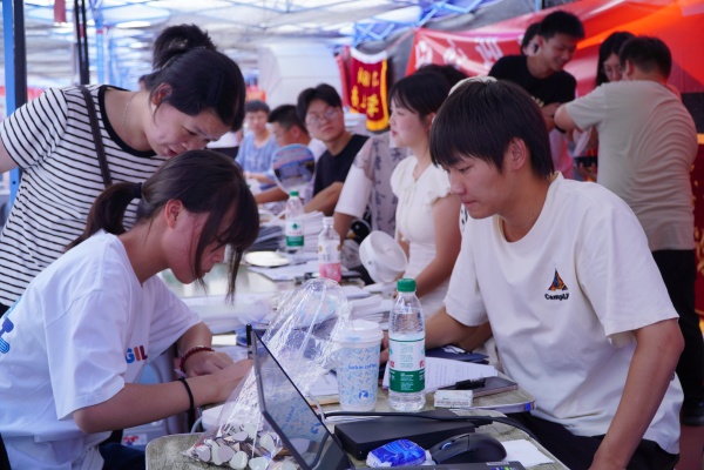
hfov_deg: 45.0
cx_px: 352
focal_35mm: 44
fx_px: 851
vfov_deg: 30.8
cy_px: 235
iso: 100
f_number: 4
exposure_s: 1/250
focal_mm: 29
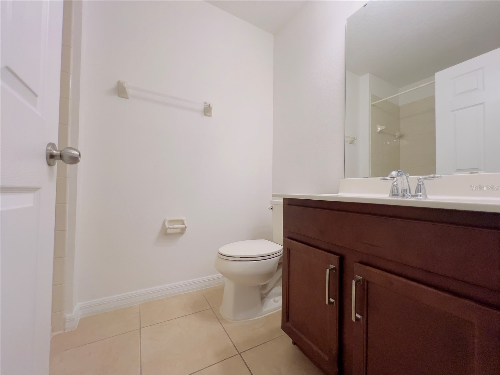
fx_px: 188
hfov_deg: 106.2
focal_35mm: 13
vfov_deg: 89.9
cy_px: 188
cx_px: 250
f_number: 1.8
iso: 160
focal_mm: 1.57
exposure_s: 1/120
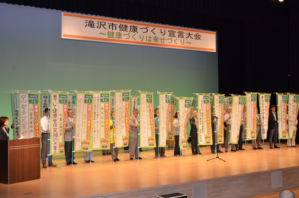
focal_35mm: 48
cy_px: 99
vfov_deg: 28.0
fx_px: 398
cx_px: 150
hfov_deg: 41.2
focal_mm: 32
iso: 1800
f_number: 7.1
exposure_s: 1/125
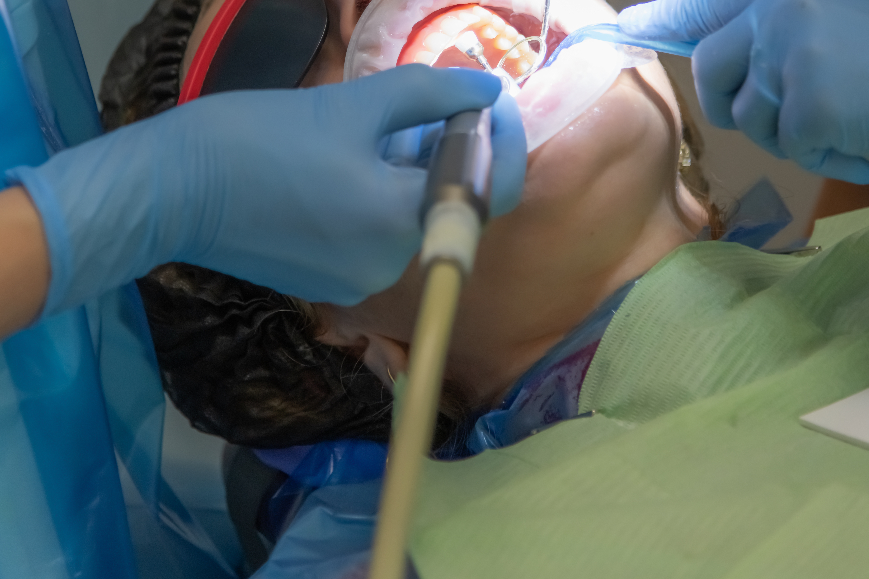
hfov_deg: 11.4
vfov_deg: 7.6
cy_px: 25
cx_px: 434
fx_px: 4369
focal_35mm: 181
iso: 800
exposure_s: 1/200
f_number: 4
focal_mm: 120
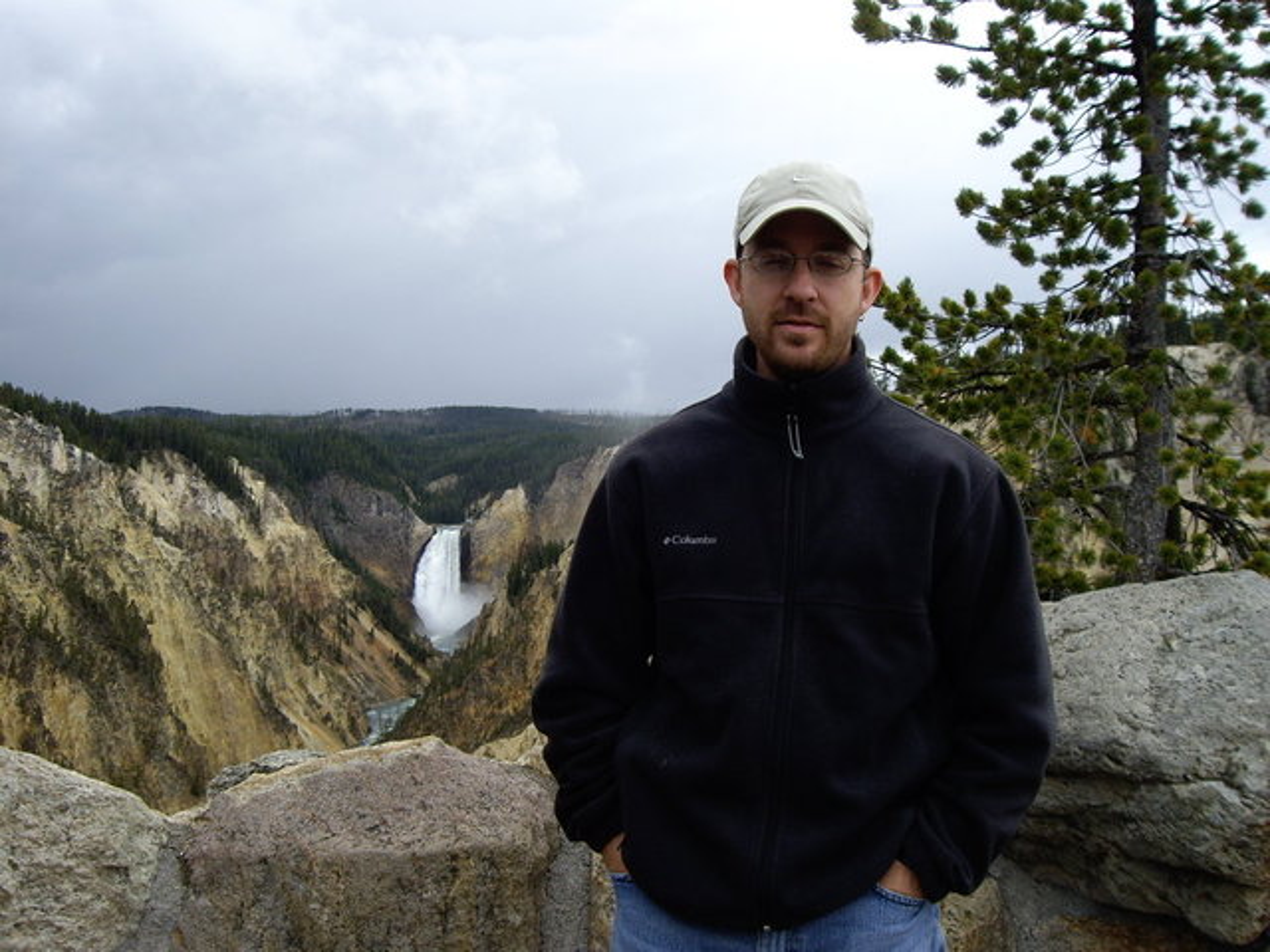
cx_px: 635
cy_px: 476
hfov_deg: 49.0
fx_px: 1394
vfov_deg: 37.7
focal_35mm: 38
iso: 50
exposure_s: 1/125
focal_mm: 6.2
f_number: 4.3
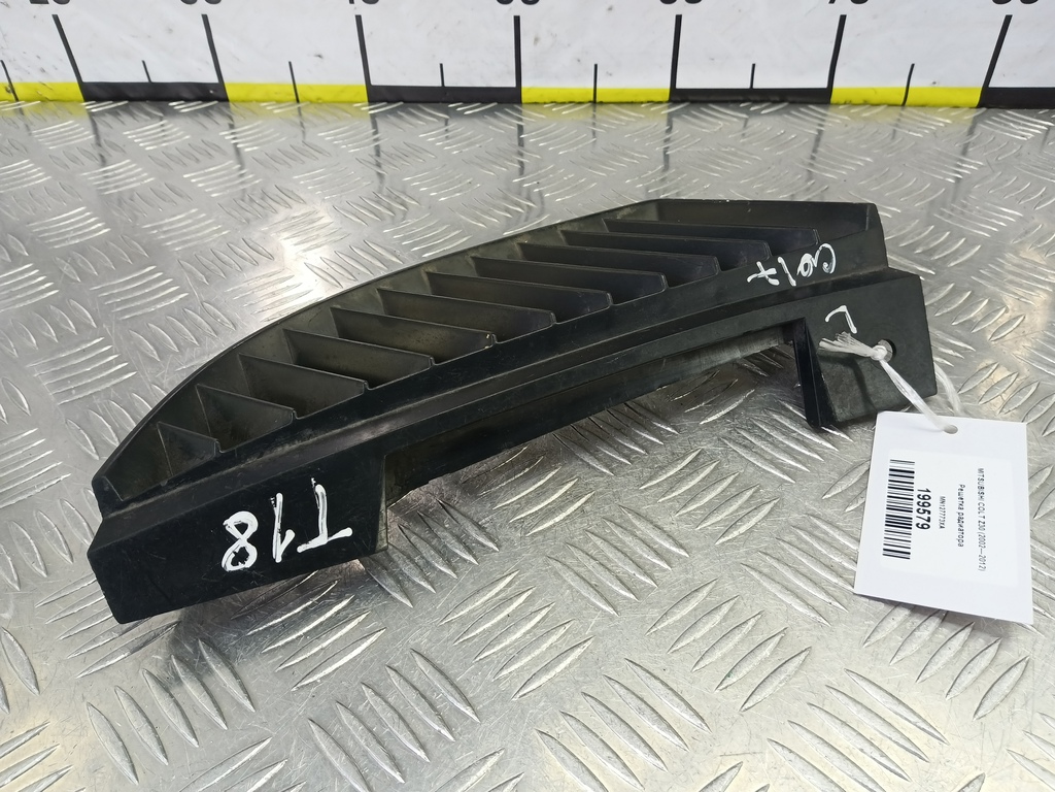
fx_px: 701
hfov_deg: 73.9
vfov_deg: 58.9
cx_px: 528
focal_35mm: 23
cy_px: 396
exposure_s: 1/50
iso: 167
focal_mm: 4.11
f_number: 1.6
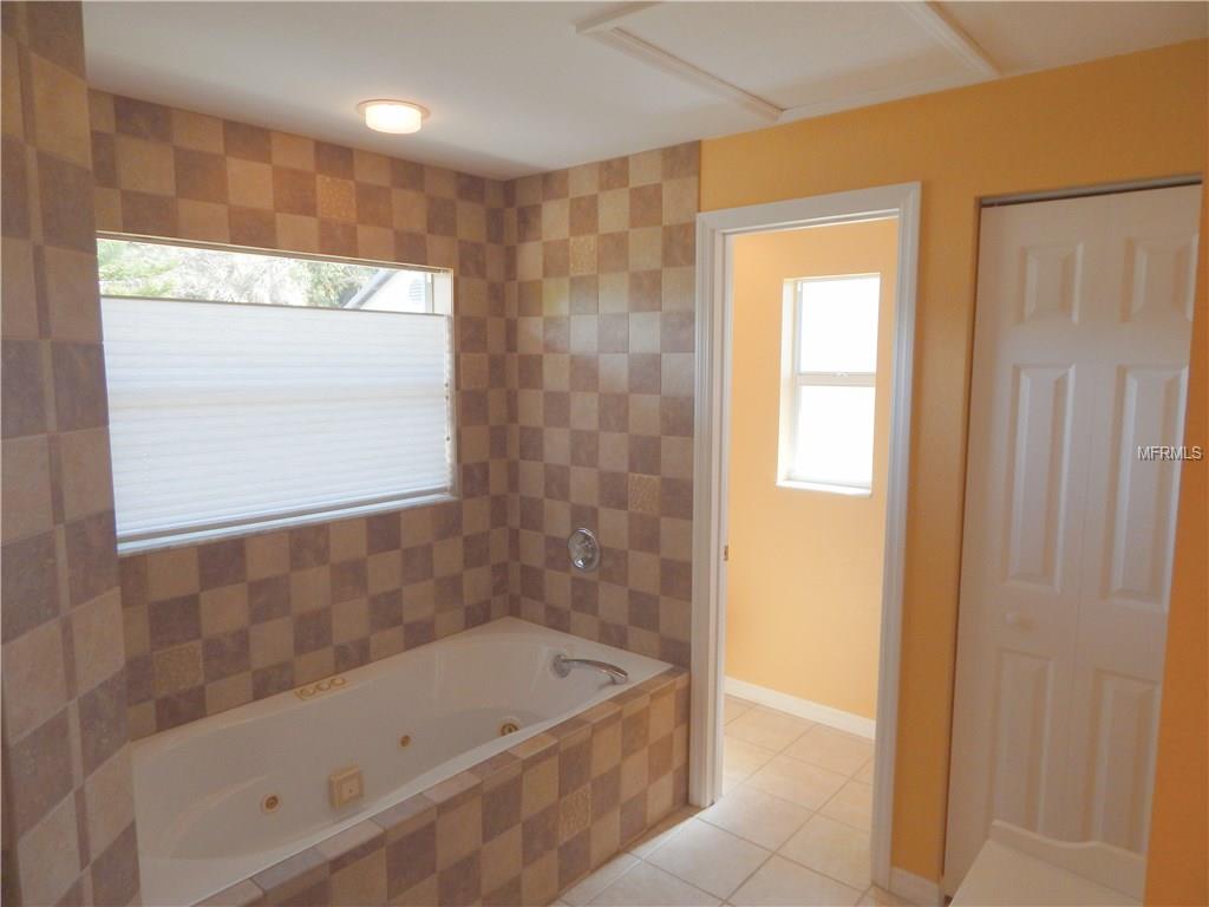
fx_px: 768
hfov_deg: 76.4
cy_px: 454
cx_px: 604
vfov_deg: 61.1
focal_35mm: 22
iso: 125
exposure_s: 1/125
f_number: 3
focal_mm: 4
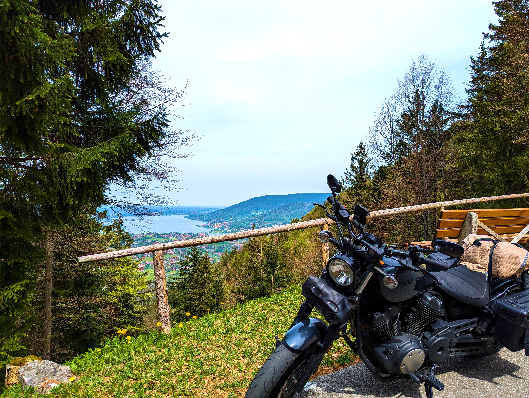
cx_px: 264
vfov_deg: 56.9
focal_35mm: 24
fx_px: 367
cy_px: 199
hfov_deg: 71.5
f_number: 1.85
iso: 62
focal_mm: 6.81
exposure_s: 1/2571
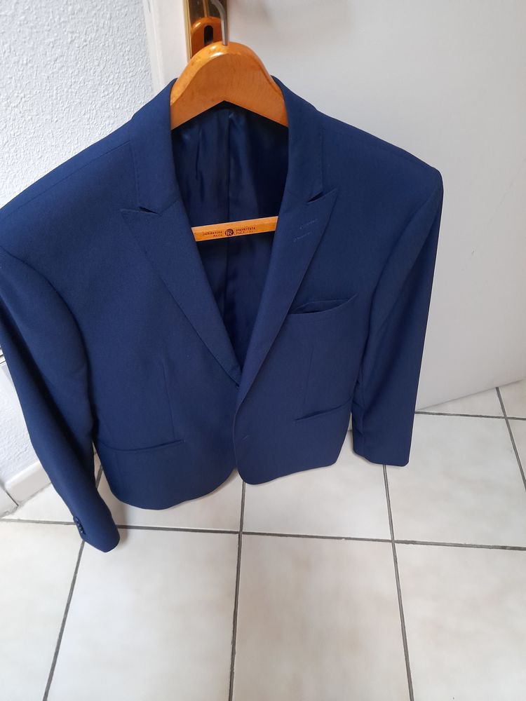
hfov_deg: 54.9
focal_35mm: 25
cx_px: 263
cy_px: 350
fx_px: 507
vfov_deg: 69.4
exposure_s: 1/25
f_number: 2
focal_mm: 4.6
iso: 640
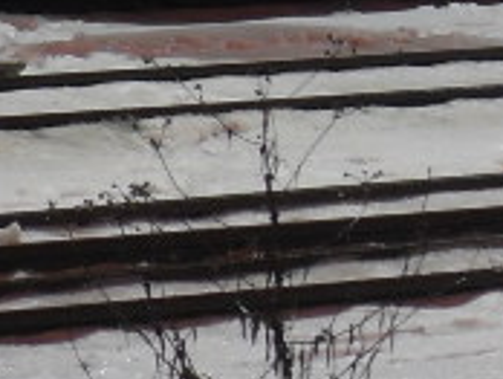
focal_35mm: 599
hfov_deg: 3.3
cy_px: -472
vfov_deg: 2.5
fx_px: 8716
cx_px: 824
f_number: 5.2
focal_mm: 18.1
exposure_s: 8
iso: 80
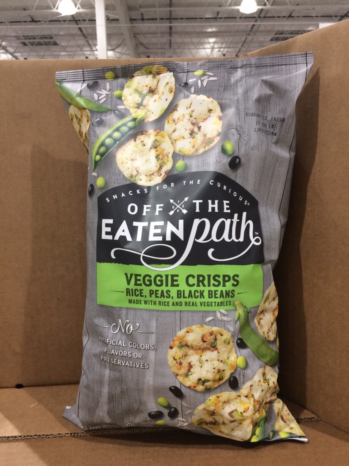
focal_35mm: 29
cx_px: 174
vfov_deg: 61.7
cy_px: 233
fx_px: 390
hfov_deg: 48.2
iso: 80
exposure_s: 1/30
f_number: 2.2
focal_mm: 4.15
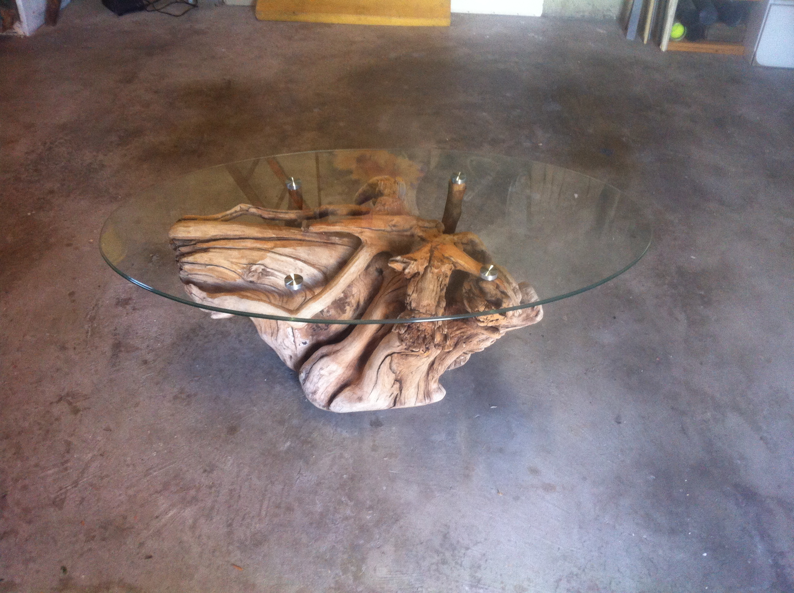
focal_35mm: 35
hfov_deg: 52.7
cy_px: 296
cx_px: 397
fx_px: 802
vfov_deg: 40.6
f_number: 2.8
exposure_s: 1/15
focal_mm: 3.85
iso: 125
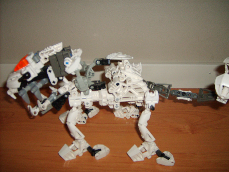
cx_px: 114
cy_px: 86
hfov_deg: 52.6
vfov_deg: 40.7
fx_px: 232
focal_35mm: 35
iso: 100
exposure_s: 1/45
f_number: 2.8
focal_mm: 5.8
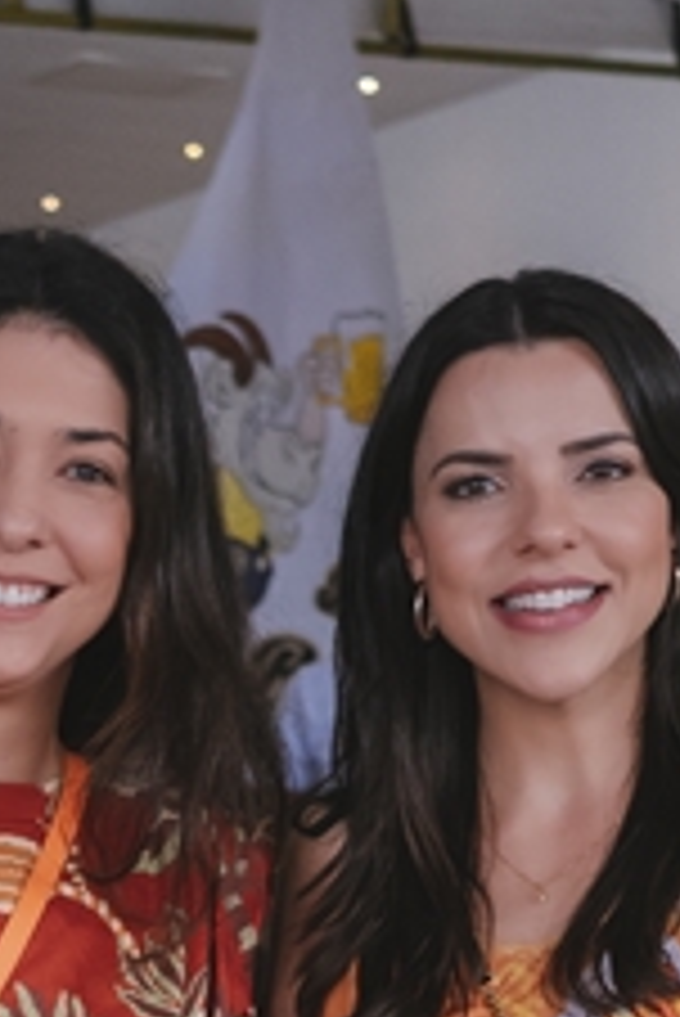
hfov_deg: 11.5
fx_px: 3338
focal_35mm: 118
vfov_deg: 16.5
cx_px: -11
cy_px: 1256
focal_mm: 24
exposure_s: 1/640
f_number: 2.5
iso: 1600
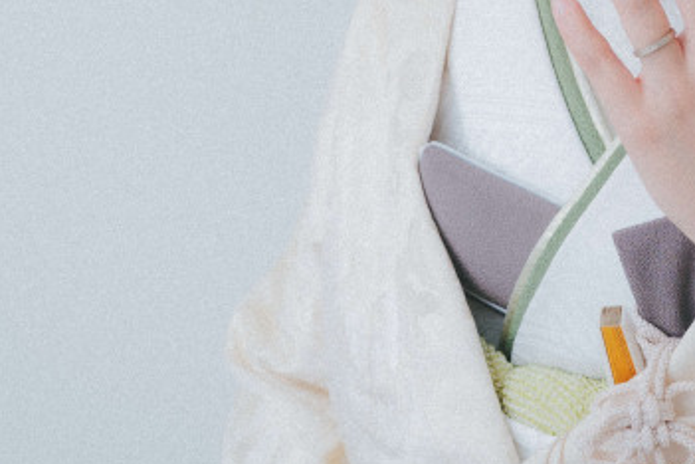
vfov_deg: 11.9
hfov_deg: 17.8
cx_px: 519
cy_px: -29
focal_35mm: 114
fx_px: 2201
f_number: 6.3
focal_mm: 50
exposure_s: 1/125
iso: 200
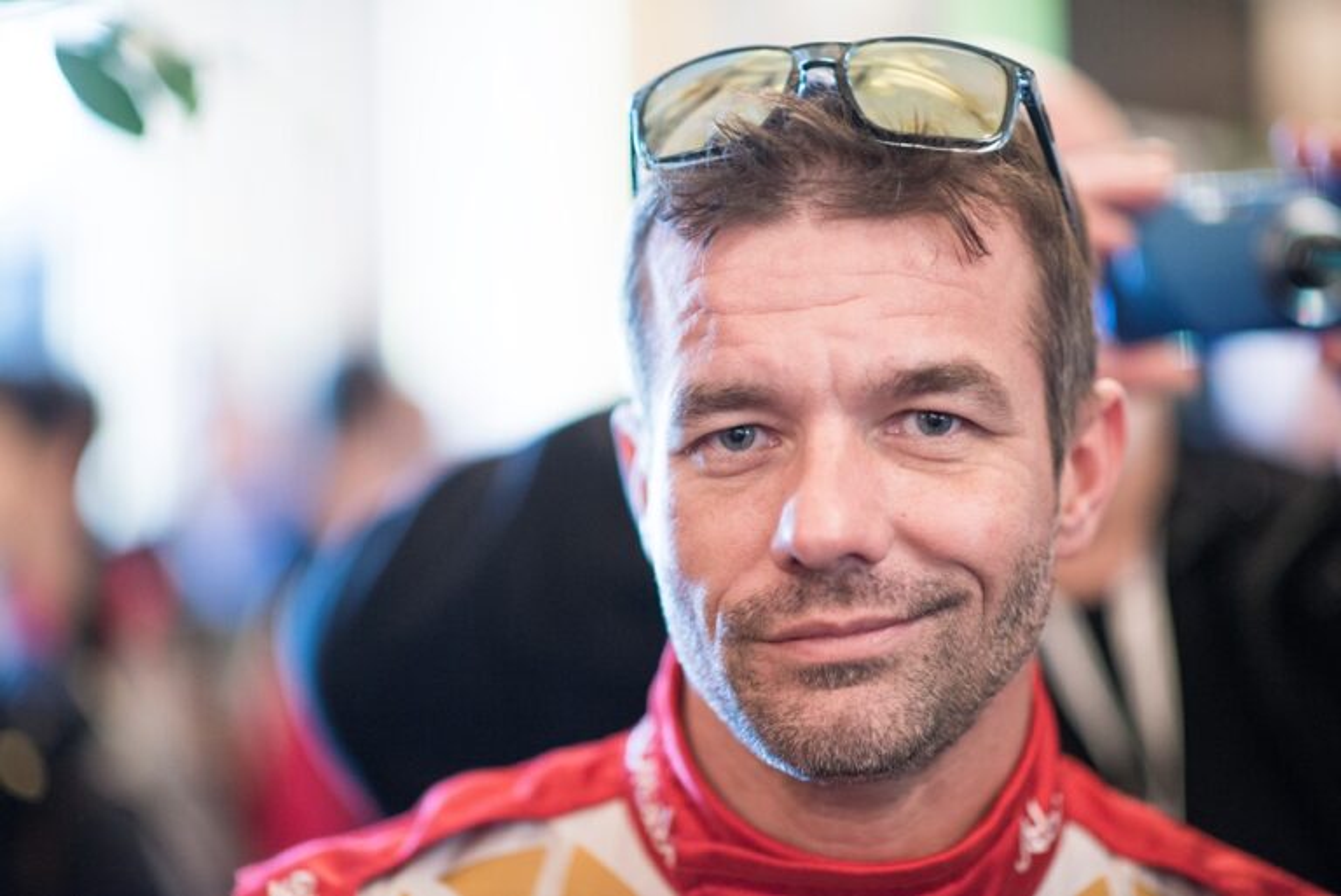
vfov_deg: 16.1
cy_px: 448
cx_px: 670
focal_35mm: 85
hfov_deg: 23.9
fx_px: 3168
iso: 1000
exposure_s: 1/250
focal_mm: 85
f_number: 1.4
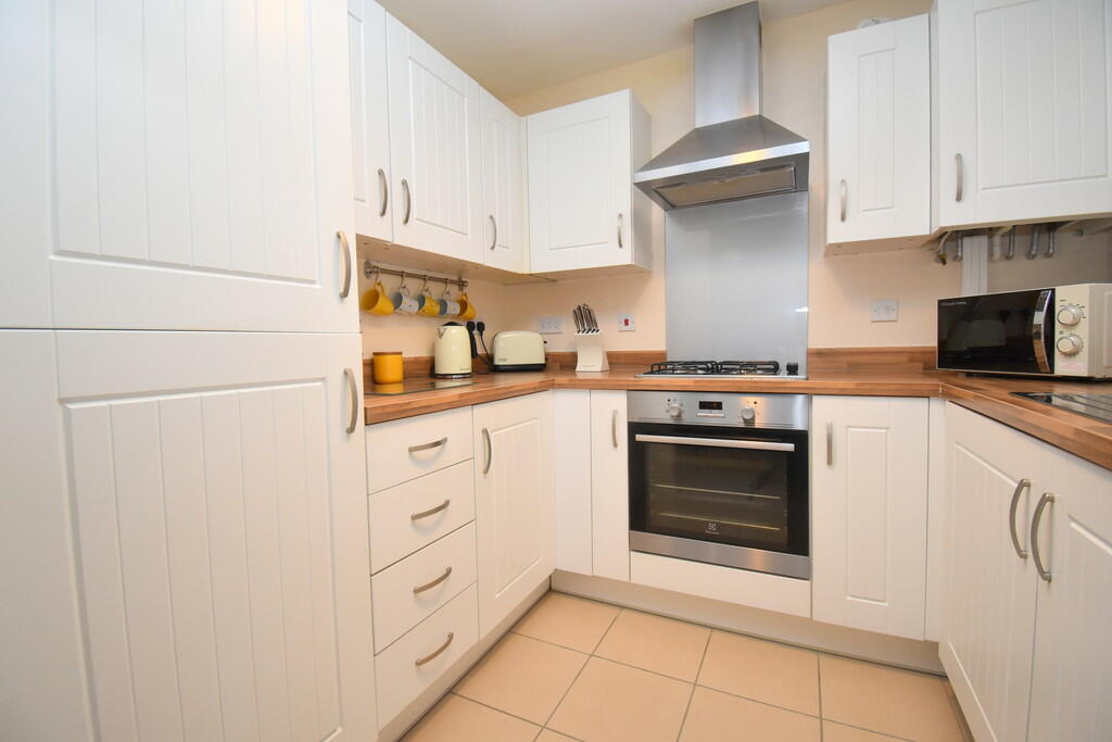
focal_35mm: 15
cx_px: 556
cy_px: 371
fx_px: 463
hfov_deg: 100.4
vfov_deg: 77.3
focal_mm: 10
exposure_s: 1/125
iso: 900
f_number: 4.5
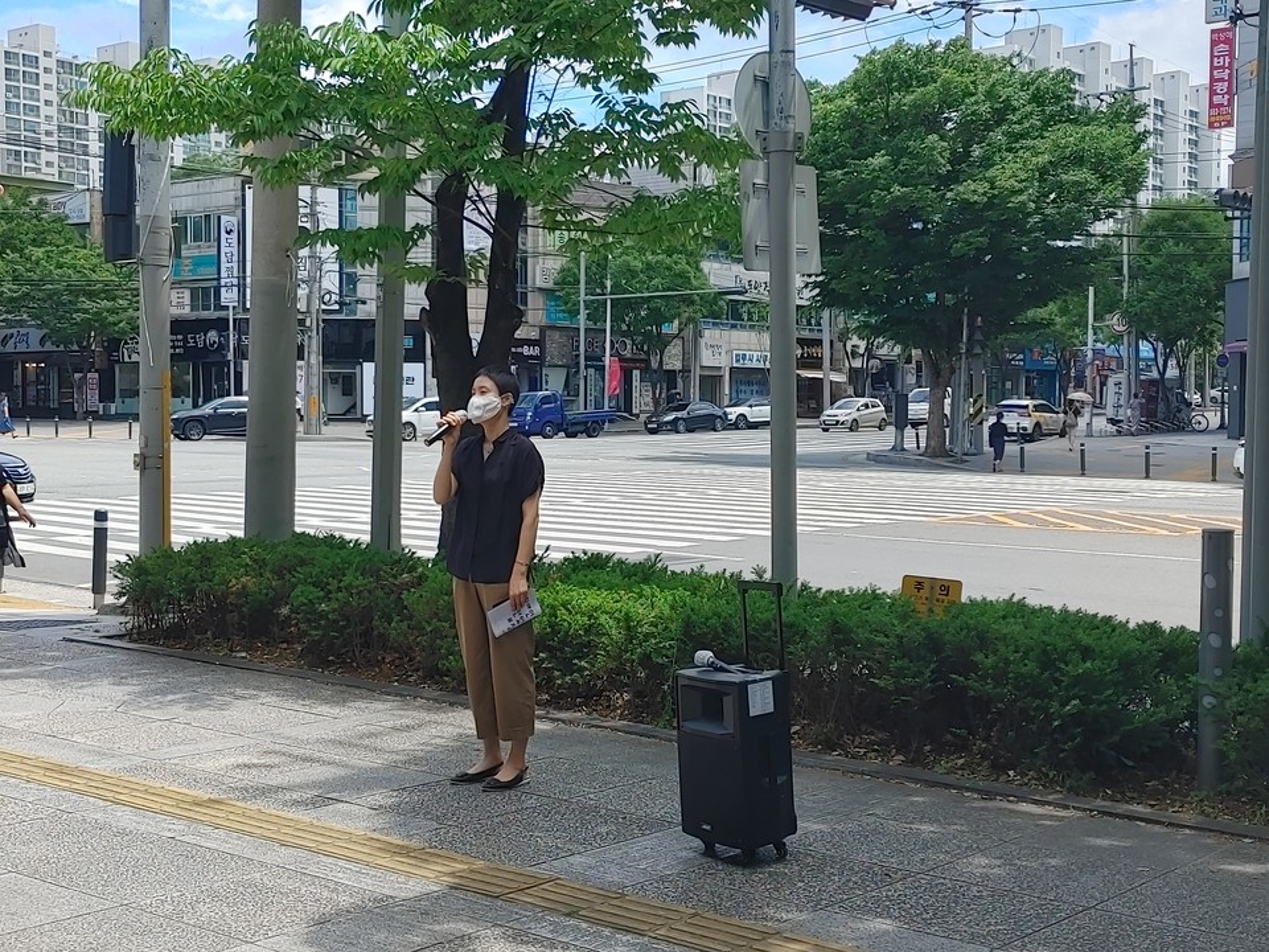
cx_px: 634
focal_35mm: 46
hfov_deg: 41.2
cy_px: 476
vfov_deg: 31.5
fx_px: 1686
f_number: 1.8
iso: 50
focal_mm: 4.81
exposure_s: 1/1075
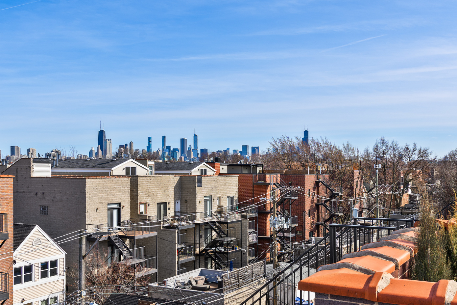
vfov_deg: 31.9
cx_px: 211
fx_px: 533
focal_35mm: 42
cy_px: 161
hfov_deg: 46.4
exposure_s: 1/320
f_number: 9
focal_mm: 24
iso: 100
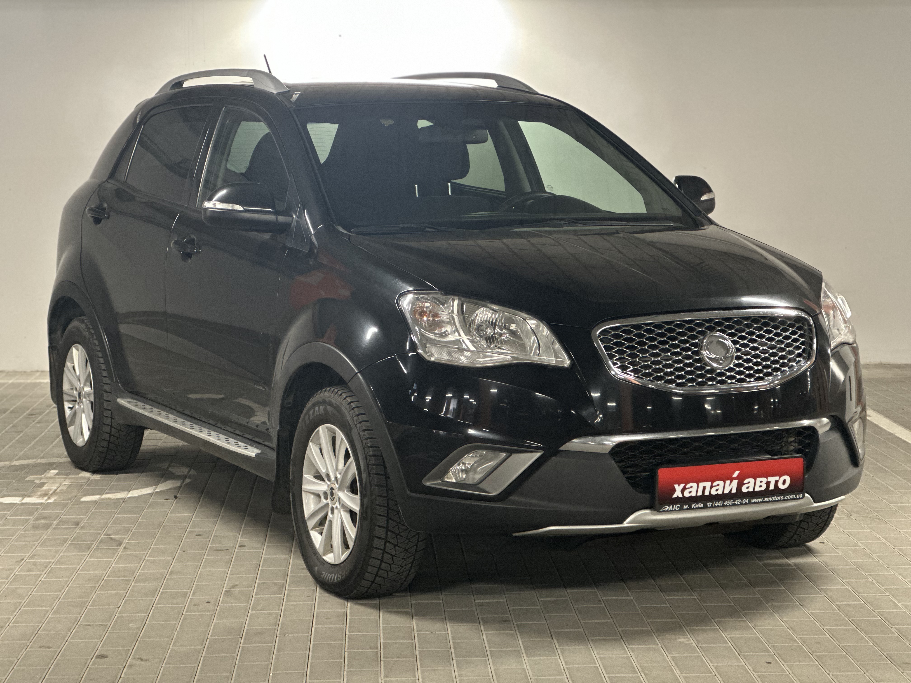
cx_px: 456
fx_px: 2026
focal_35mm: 77
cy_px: 342
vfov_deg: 19.1
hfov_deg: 25.3
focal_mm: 9
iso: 400
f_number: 2.8
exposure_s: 1/20
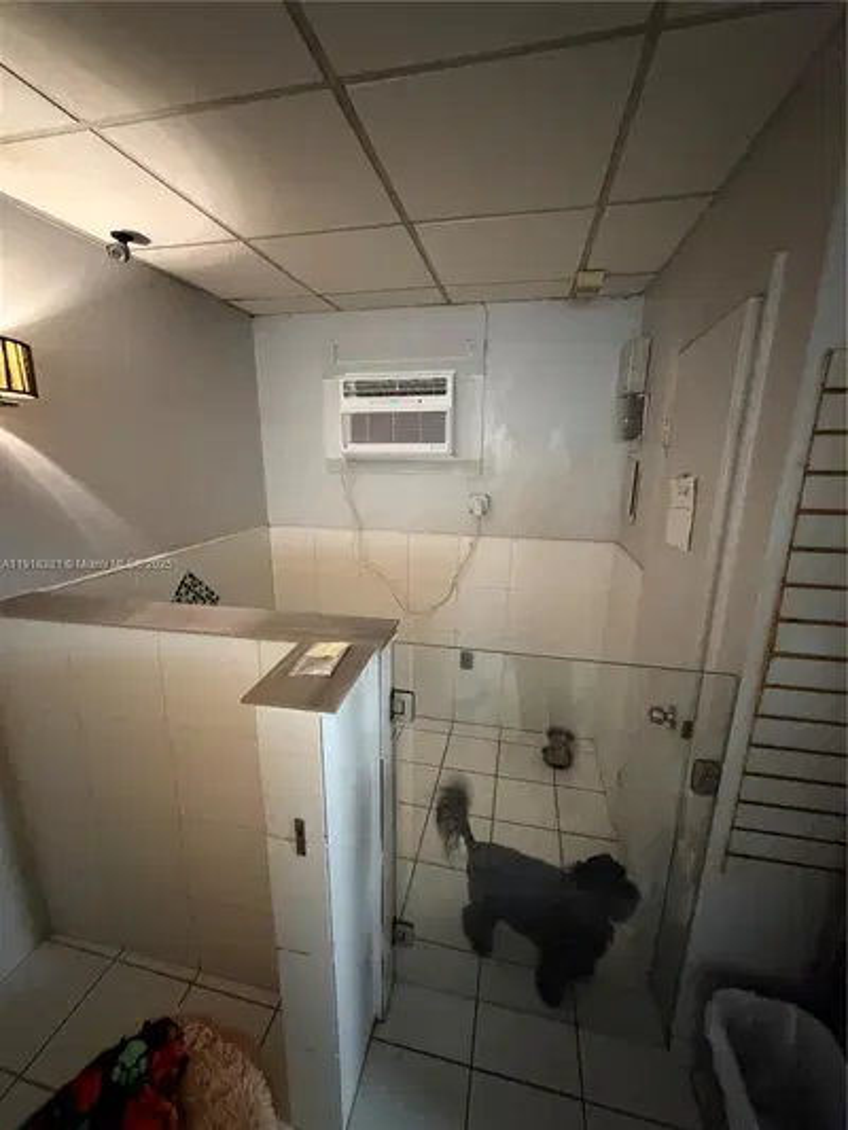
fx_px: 457
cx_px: 424
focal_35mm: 14
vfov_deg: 102.1
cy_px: 565
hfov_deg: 85.7
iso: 1250
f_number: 2.2
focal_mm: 2.22
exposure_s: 1/40
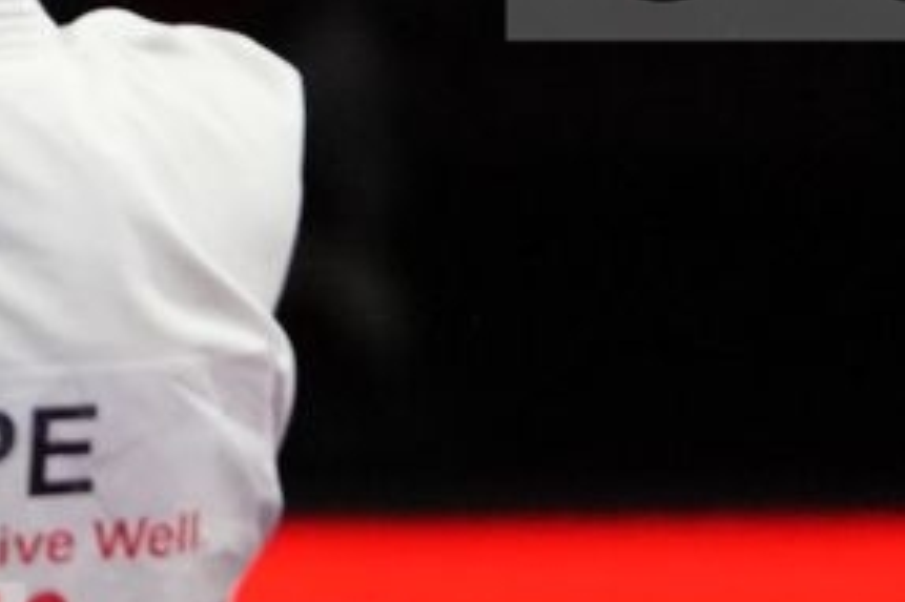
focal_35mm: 1255
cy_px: 870
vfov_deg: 1.1
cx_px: -1337
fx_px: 31530
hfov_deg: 1.6
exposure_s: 1/1000
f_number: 2.8
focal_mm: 200
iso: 3200
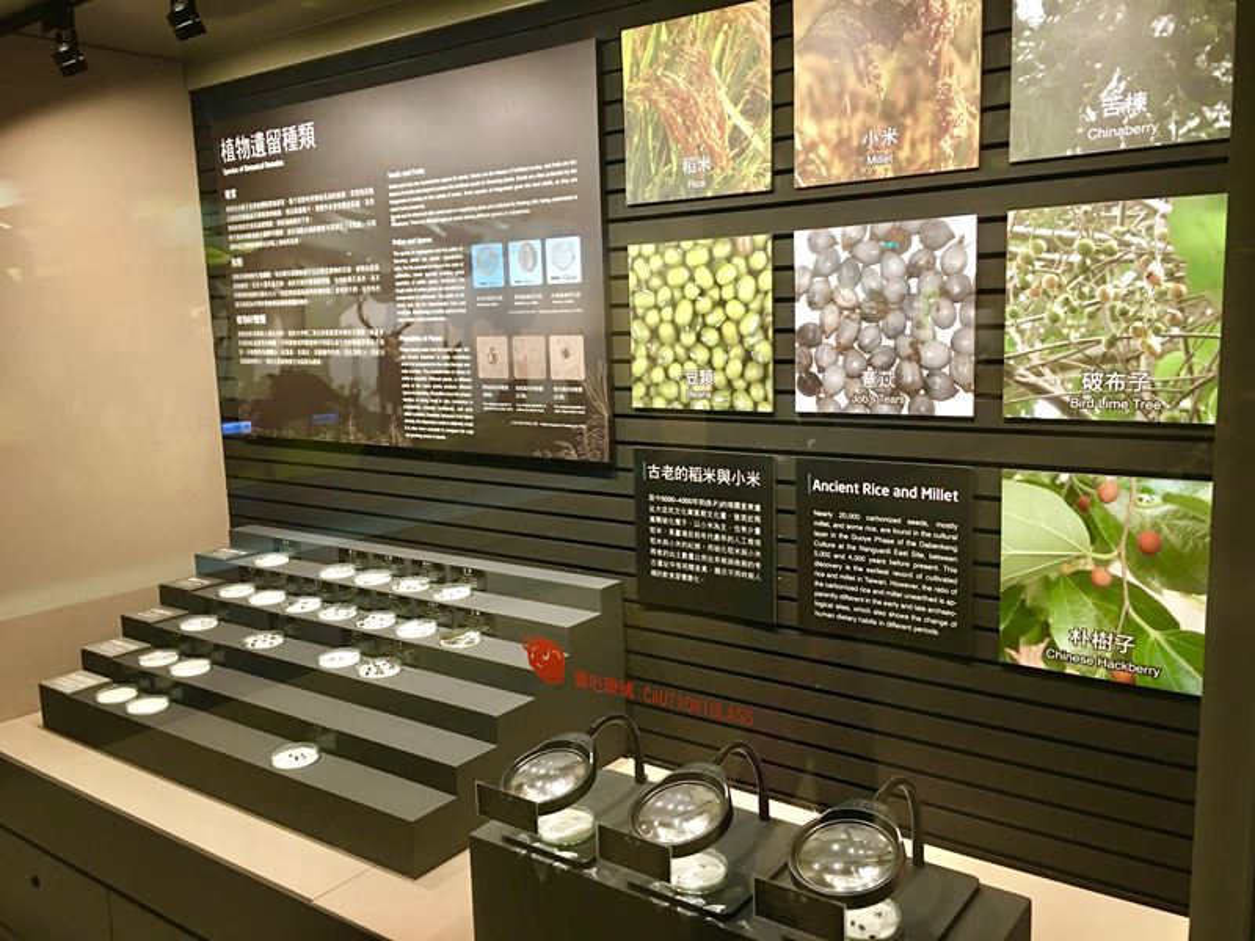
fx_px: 1051
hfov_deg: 61.7
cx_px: 628
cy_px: 470
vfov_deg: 48.2
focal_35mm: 29
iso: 100
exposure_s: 1/10
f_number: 2.2
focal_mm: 4.15
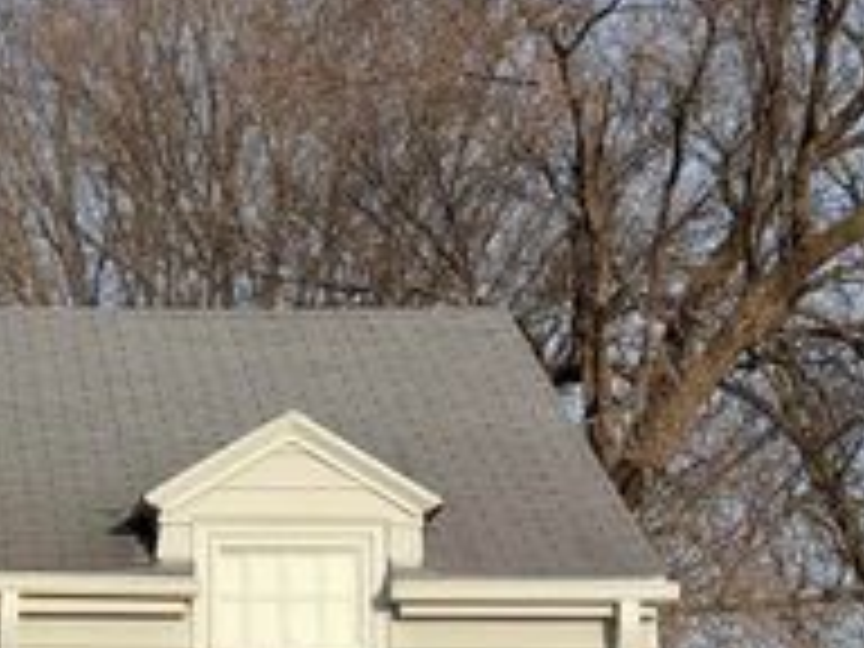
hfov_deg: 15.1
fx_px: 3120
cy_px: 763
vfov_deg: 11.6
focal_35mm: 125
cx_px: -225
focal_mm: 6.76
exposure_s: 1/7143
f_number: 1.78
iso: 64
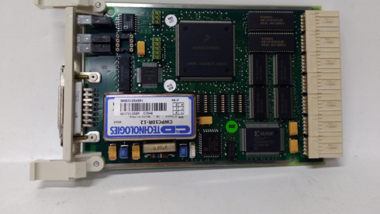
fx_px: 302
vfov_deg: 38.7
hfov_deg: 64.3
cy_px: 81
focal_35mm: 30
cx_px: 192
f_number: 2
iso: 224
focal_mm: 3.79
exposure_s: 1/33
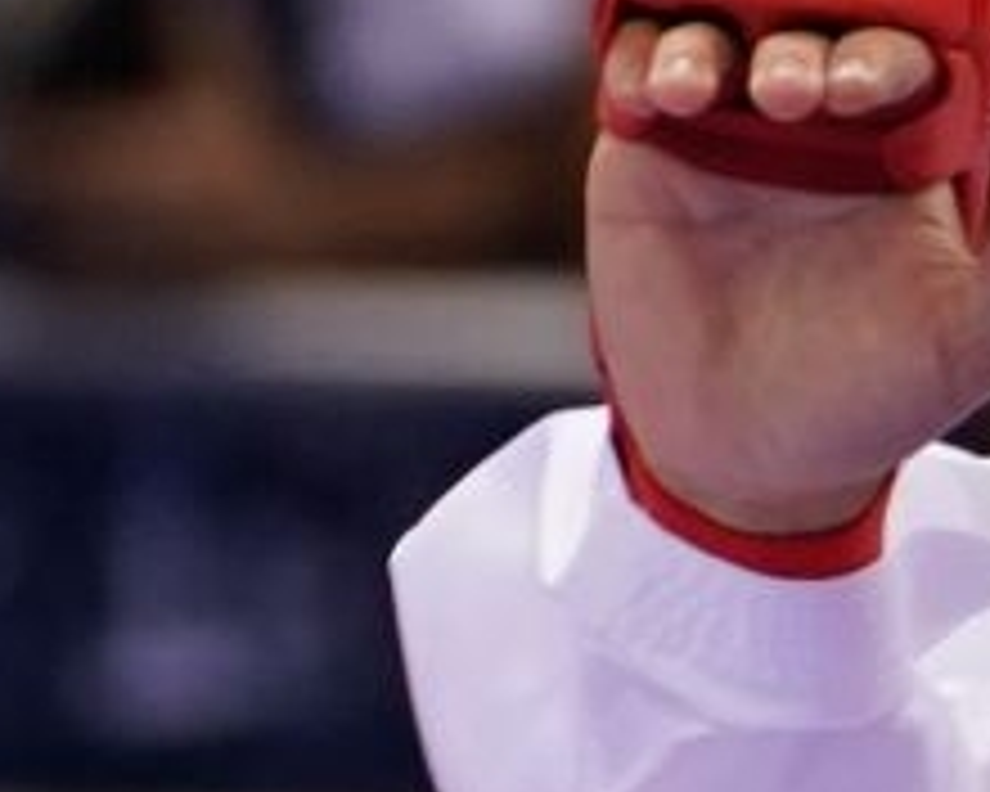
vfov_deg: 0.7
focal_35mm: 2301
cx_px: 608
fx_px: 67420
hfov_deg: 0.8
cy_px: 927
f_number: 2.8
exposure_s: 1/1000
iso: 1250
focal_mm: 200
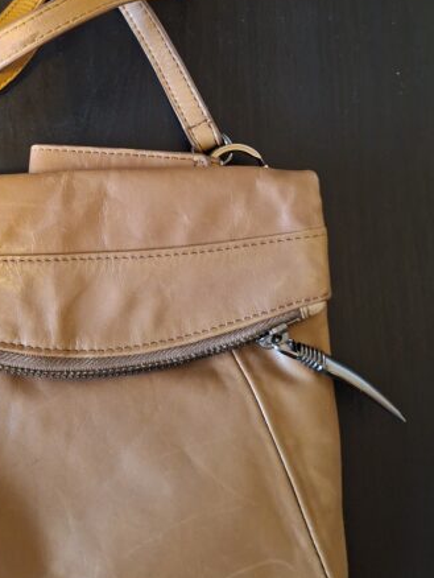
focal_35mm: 42
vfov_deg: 43.0
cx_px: 102
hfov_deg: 33.6
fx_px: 701
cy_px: 128
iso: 800
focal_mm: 5.54
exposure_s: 1/20
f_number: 1.8
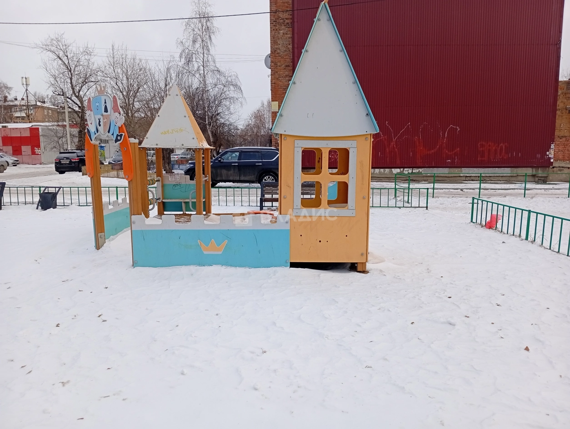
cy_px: 214
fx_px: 445
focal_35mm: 27
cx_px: 285
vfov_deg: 51.5
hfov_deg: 65.3
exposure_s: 1/132
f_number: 1.8
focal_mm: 3.98
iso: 50
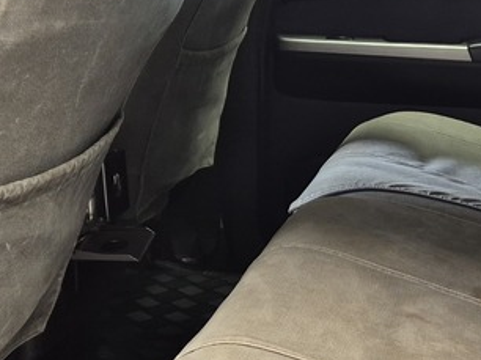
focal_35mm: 77
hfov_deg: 24.7
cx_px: 428
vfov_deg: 19.1
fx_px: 1069
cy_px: 152
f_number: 1.8
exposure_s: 1/180
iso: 160
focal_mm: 5.4
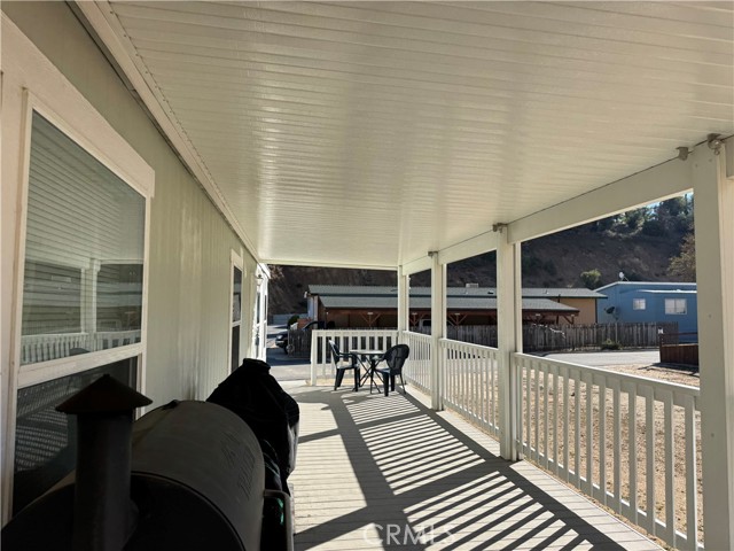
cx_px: 367
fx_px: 509
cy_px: 276
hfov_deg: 71.6
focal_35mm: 24
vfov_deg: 56.8
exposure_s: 1/2506
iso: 80
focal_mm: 6.76
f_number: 1.78
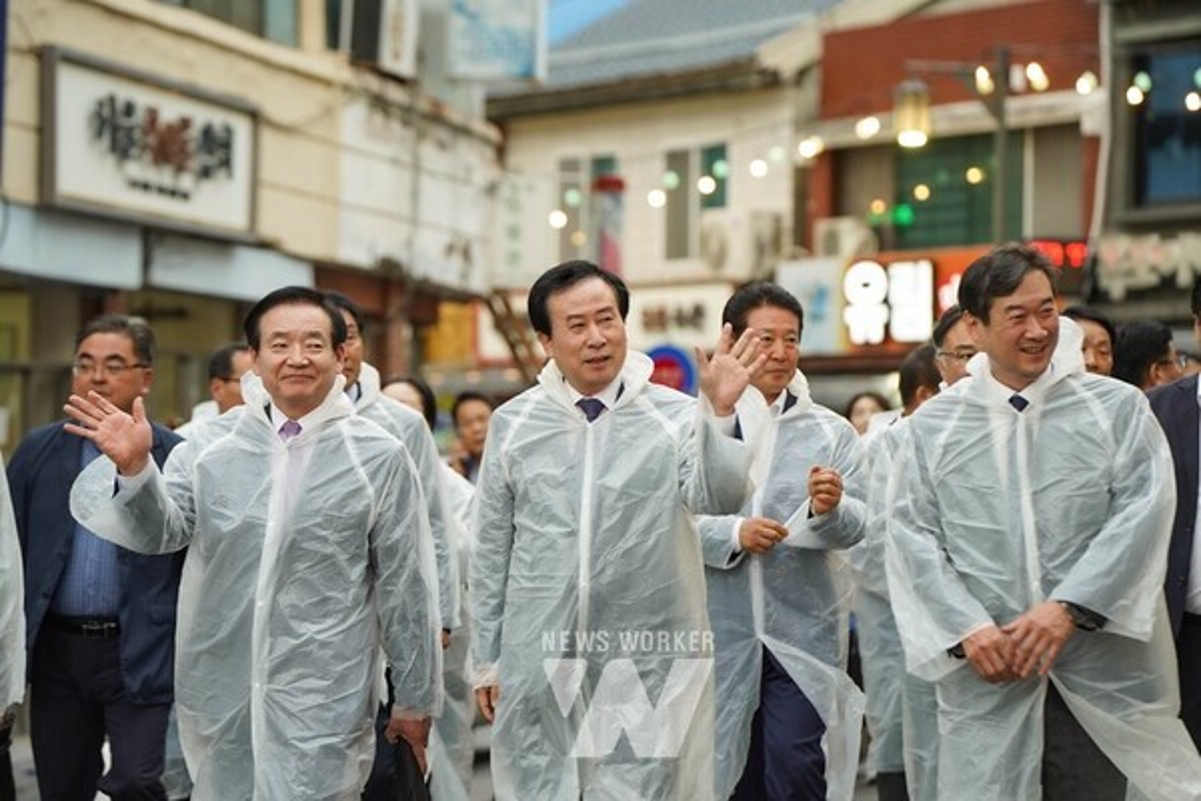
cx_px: 600
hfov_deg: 14.6
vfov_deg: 9.7
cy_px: 400
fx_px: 4704
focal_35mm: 141
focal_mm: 141
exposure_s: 1/160
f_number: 4
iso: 640
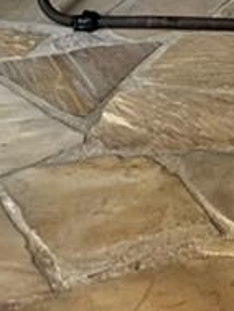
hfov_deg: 8.4
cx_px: 671
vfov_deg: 10.4
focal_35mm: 152
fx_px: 1368
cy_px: -530
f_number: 1.78
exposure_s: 1/2
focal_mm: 6.76
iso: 1600
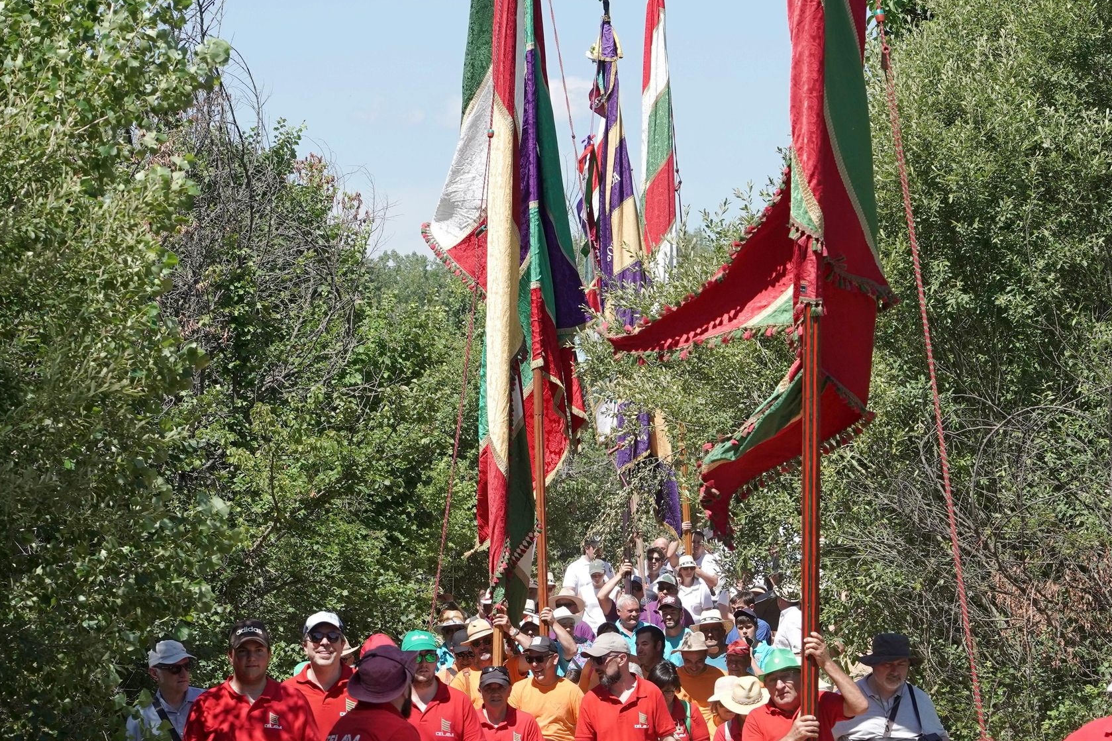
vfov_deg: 7.3
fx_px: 5775
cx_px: 572
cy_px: 407
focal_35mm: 187
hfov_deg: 11.0
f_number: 8
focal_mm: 105
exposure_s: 1/500
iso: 320
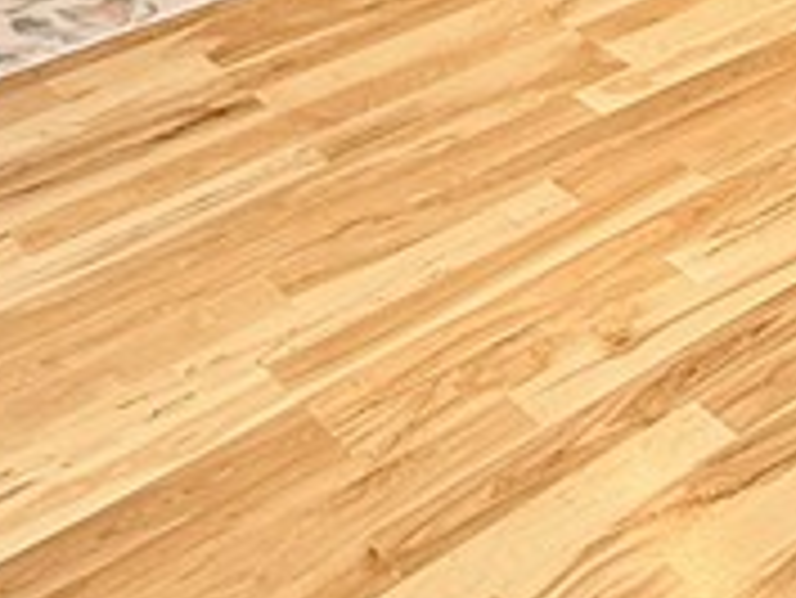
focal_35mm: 81
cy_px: -180
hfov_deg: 22.8
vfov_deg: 17.1
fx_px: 1864
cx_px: 868
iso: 200
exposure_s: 1/60
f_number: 2.2
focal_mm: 2.22
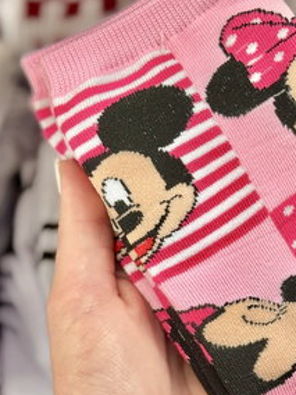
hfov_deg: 16.3
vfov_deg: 21.7
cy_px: 262
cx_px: 242
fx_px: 1026
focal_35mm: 90
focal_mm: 6.76
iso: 64
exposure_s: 1/1366
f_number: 1.78
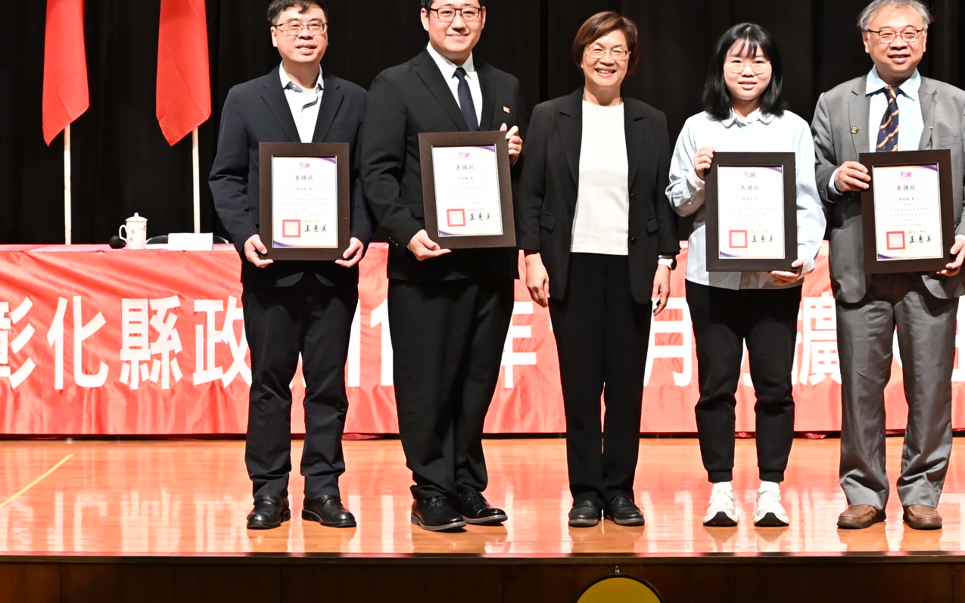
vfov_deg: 11.2
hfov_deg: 18.0
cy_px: -23
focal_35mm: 116
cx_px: 556
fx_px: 3051
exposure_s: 1/100
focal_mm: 48
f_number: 5.6
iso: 2500
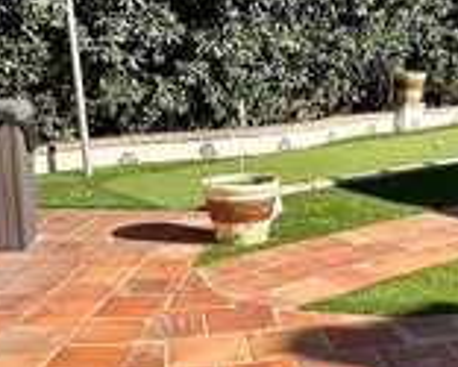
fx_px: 760
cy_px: 219
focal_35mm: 56
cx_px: 376
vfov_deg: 27.1
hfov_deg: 32.5
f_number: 2.2
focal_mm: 2.22
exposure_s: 1/1195
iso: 50
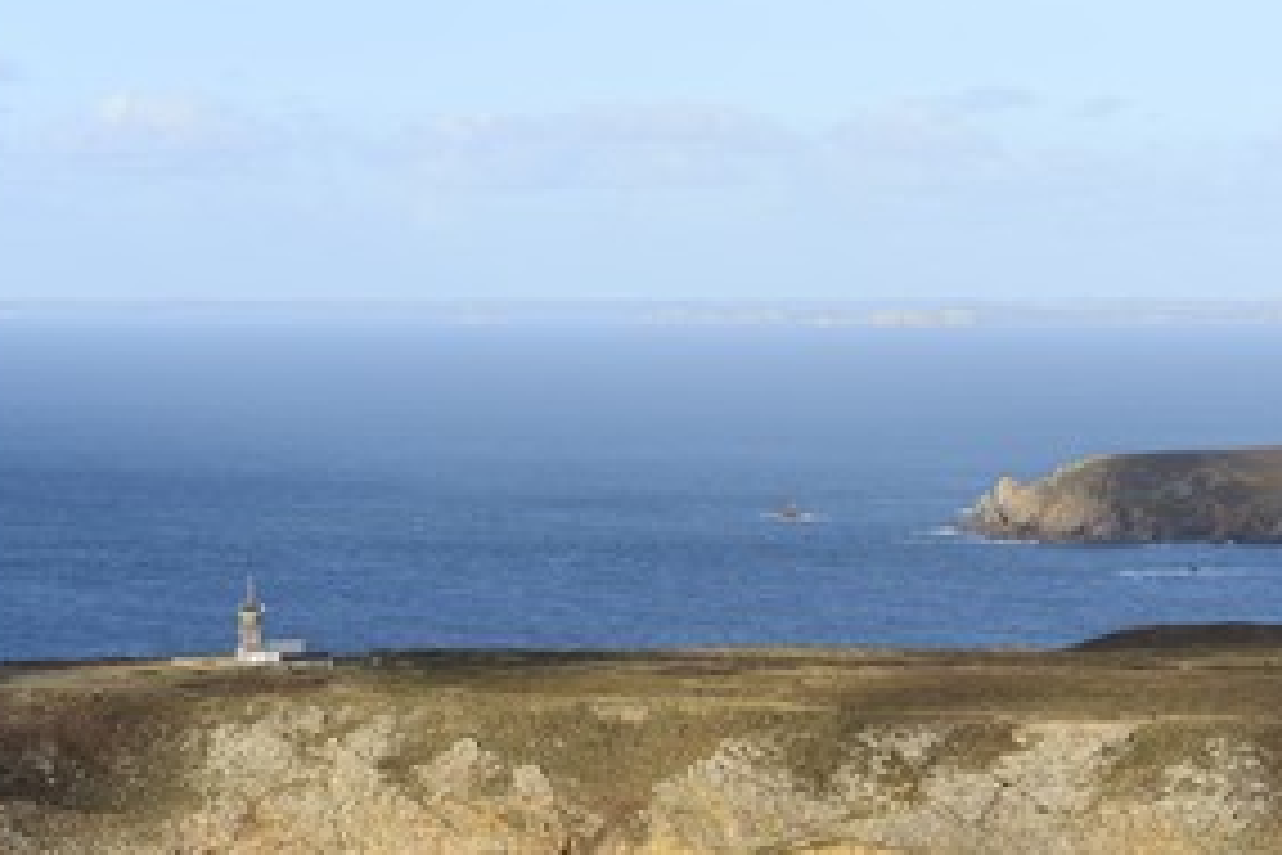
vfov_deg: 7.6
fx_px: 6409
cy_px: 562
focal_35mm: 180
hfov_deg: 11.4
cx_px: 877
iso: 400
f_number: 8
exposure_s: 1/1250
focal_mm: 122
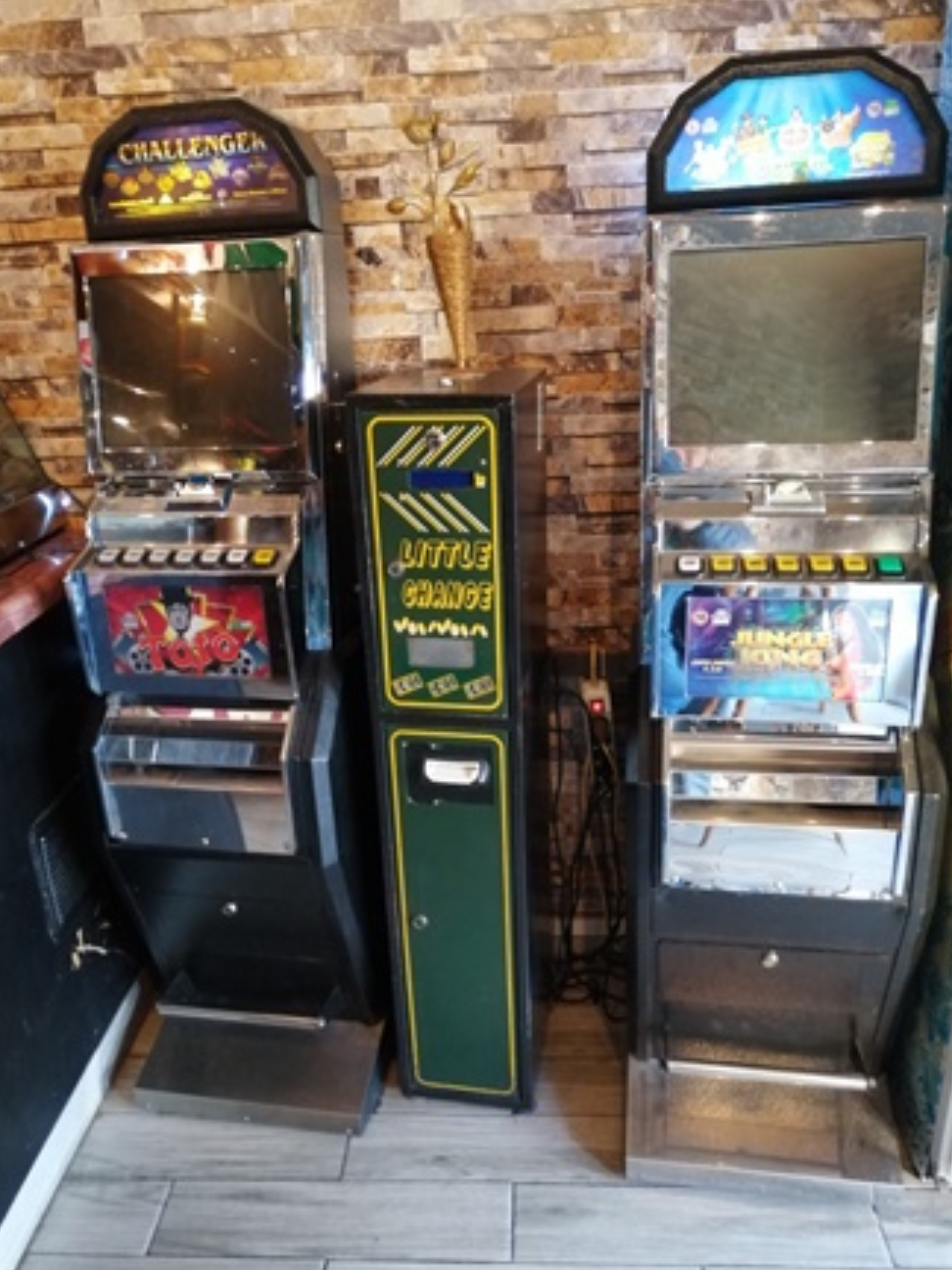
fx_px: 1027
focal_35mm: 28
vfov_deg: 63.4
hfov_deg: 49.7
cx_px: 473
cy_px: 653
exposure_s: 1/20
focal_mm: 3.95
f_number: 1.8
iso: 400
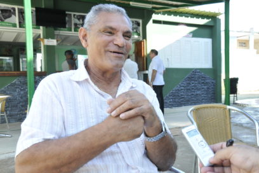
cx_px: 130
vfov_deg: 34.2
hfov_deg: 49.6
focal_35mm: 39
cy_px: 86
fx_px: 281
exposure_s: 1/100
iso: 400
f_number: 8
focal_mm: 26
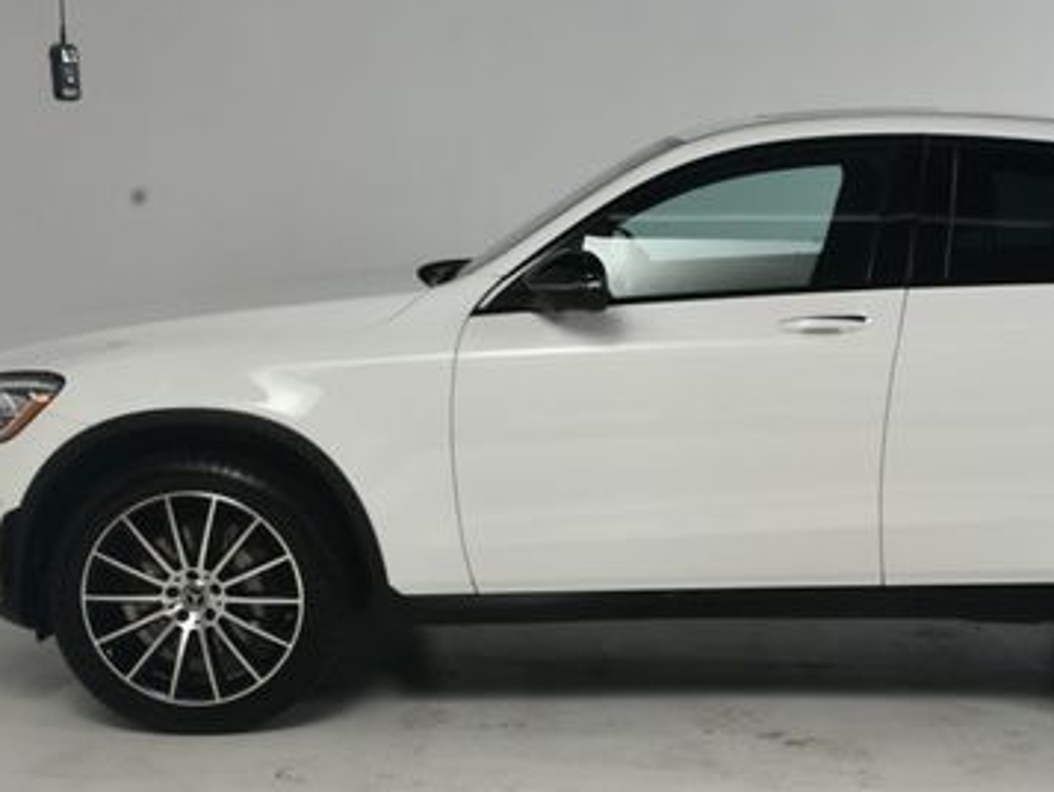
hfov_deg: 30.7
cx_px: 791
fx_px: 1888
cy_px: 482
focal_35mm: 62
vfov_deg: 23.6
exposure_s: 1/160
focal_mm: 24
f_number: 14
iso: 100
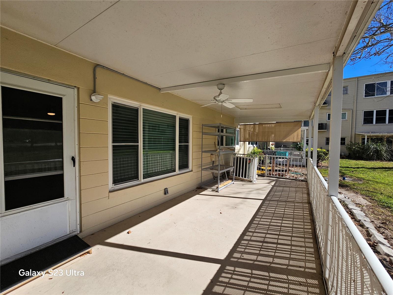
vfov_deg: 89.9
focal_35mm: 13
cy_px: 148
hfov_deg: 106.2
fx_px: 148
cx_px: 196
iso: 50
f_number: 2.2
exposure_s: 1/2099
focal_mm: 2.2
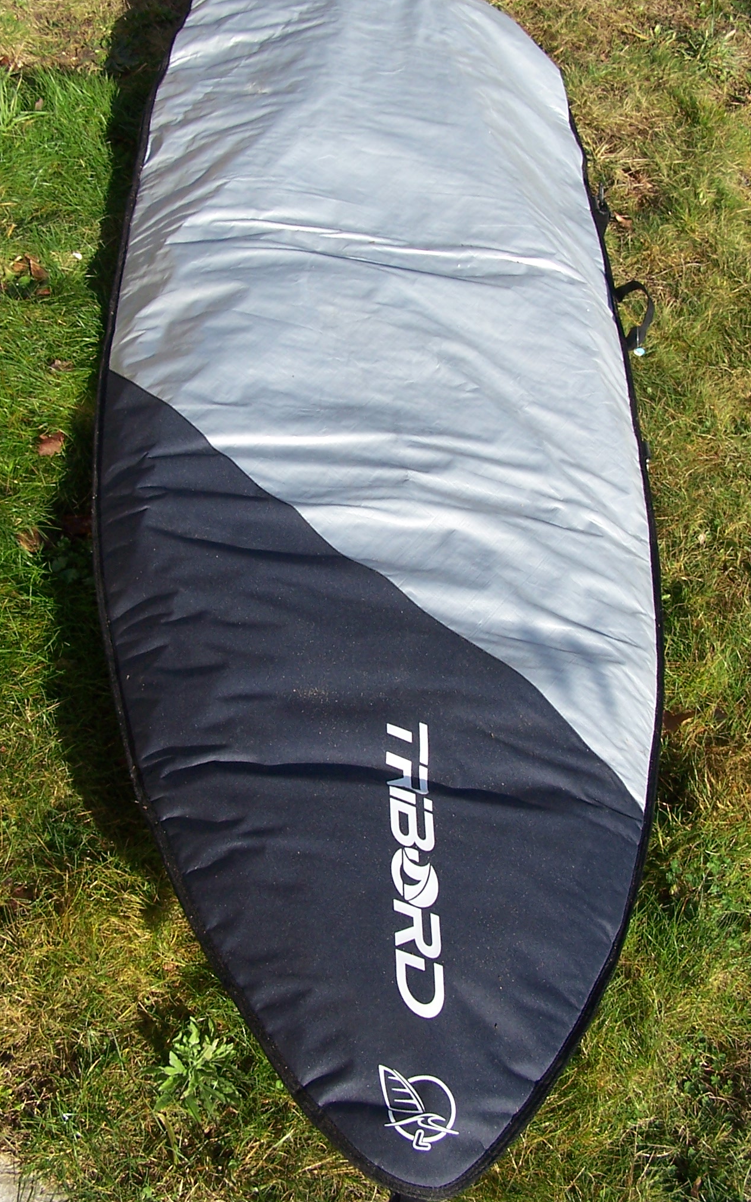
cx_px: 351
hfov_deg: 28.0
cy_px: 574
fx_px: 1506
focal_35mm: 46
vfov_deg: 43.5
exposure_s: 1/500
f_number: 4
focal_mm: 6.3
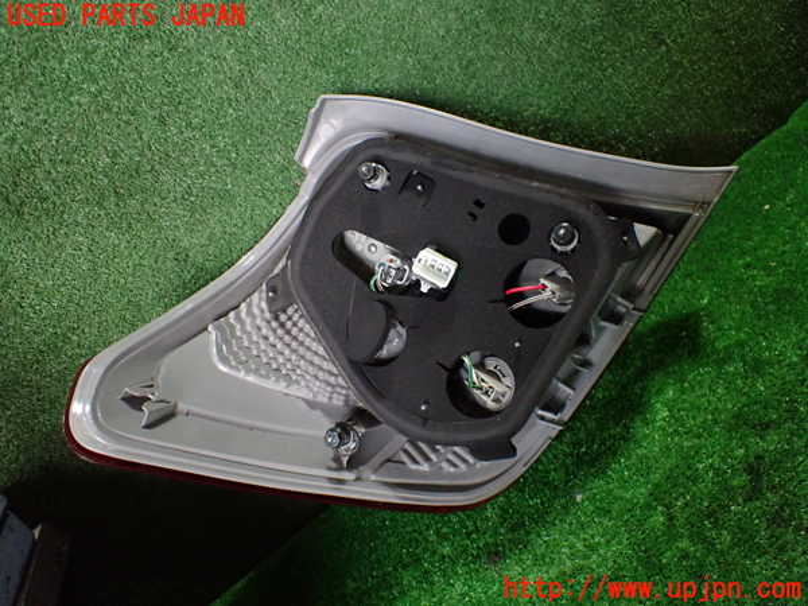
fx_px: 700
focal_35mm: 30
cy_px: 303
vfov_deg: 46.8
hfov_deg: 60.0
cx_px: 404
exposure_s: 1/125
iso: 640
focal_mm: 5.4
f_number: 2.3
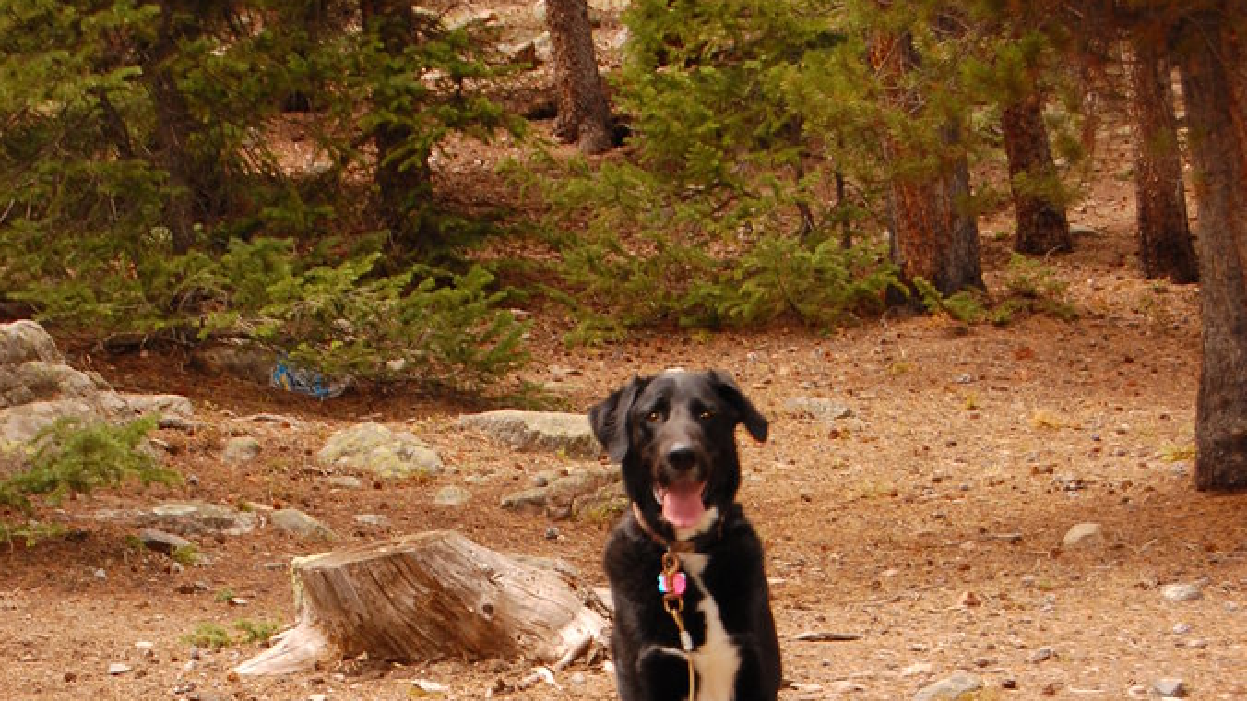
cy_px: 865
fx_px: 4324
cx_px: 621
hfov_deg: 16.4
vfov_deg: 9.1
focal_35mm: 131
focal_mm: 55
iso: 400
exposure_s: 1/200
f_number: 5.6
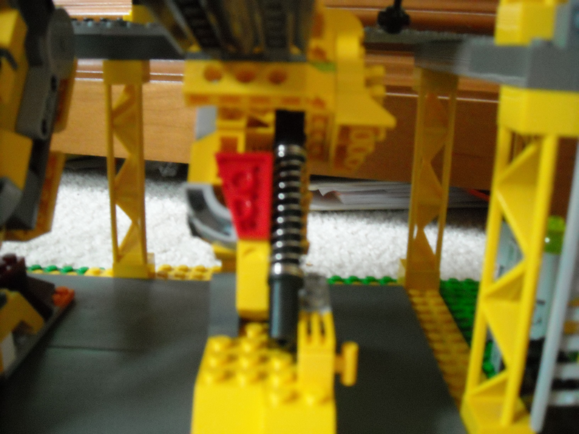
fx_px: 585
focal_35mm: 35
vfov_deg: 40.7
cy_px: 217
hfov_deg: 52.6
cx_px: 290
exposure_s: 1/38
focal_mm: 5.7
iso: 800
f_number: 2.8
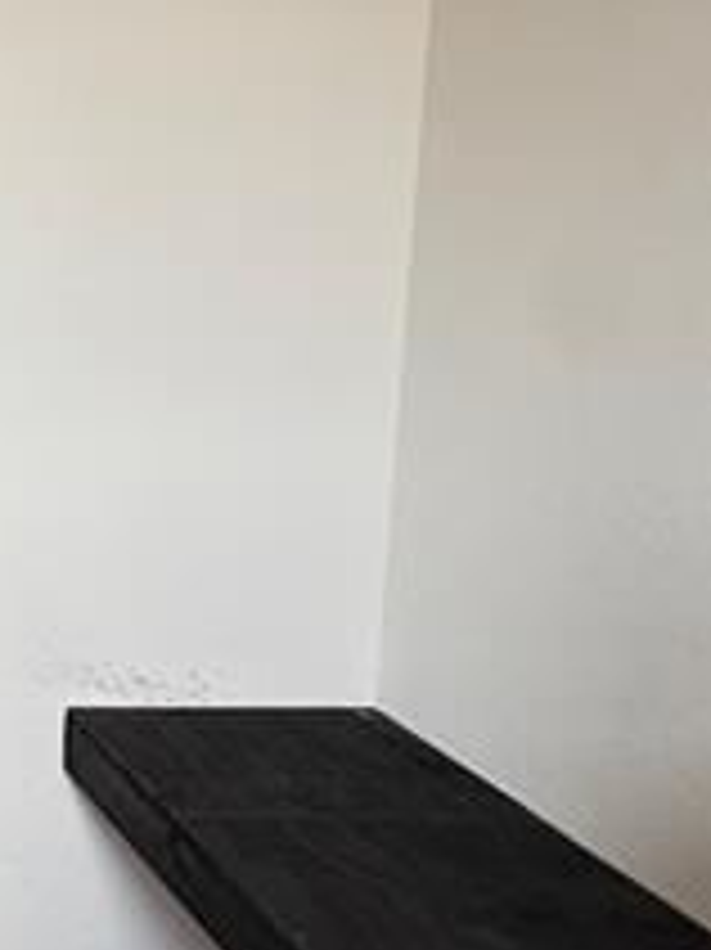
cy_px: 338
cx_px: -554
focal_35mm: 51
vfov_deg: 37.2
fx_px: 1398
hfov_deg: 20.5
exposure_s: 1/99
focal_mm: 2.22
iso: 160
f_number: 2.2
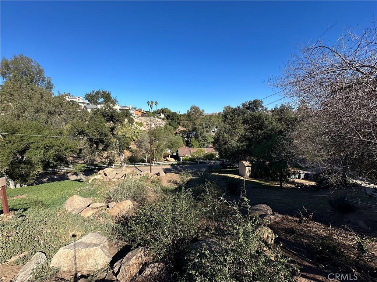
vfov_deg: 85.7
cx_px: 188
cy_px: 141
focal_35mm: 14
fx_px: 152
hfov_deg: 102.1
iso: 40
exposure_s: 1/1416
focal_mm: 2.22
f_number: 2.2
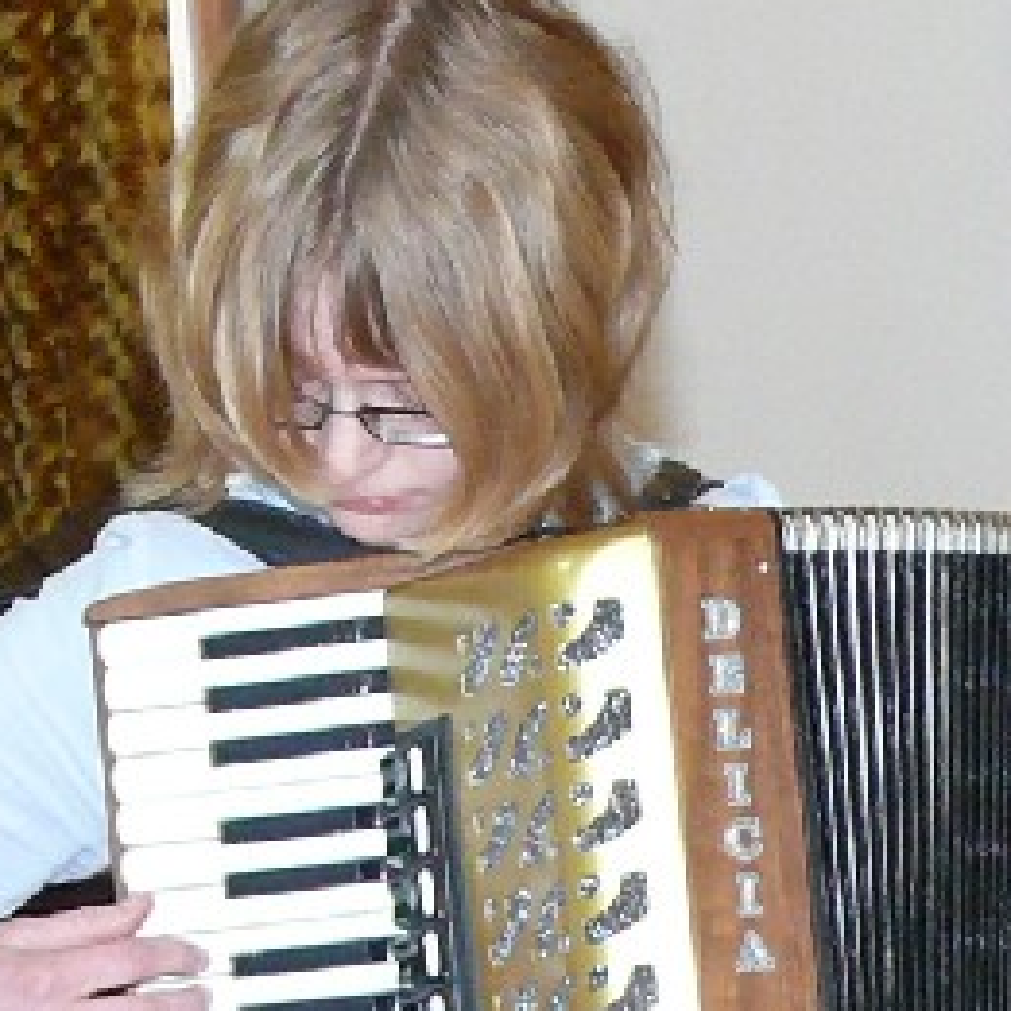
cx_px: 546
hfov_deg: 6.3
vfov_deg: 6.2
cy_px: 1418
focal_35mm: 280
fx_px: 9252
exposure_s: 1/30
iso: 200
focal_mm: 11
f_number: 3.2
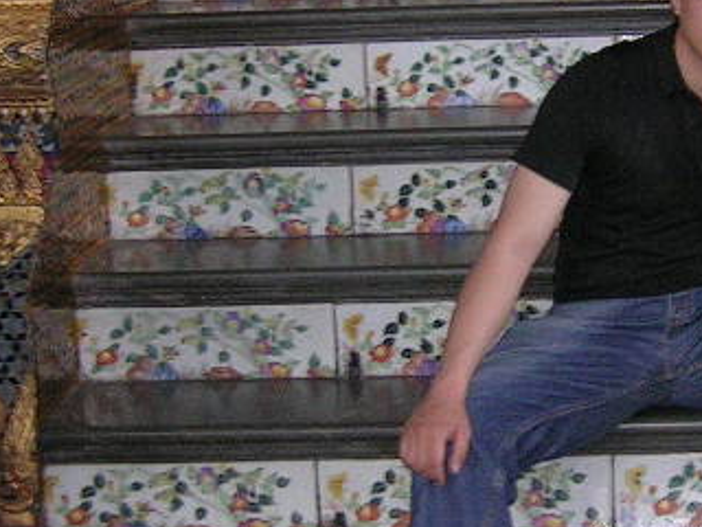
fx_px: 2271
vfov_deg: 13.2
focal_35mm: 112
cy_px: 310
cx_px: 553
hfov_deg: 17.4
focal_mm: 5.4
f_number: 2.8
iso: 127
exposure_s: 1/60.1
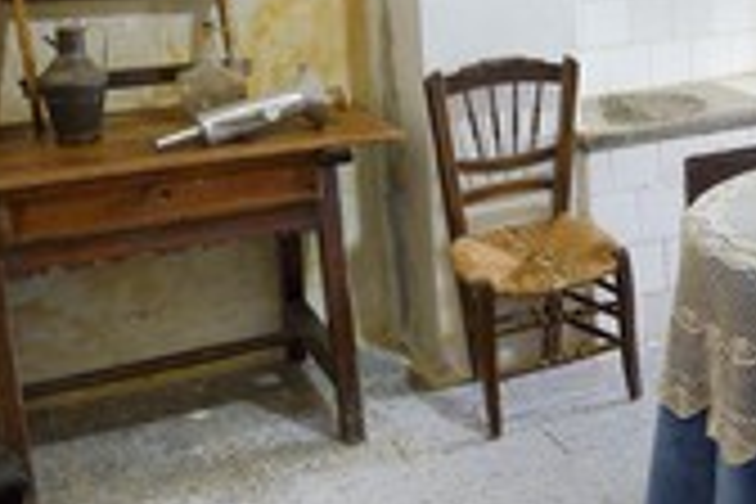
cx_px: 824
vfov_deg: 22.3
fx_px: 1260
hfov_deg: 30.1
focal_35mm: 60
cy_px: 99
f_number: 6.3
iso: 1000
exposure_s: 1/25
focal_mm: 24
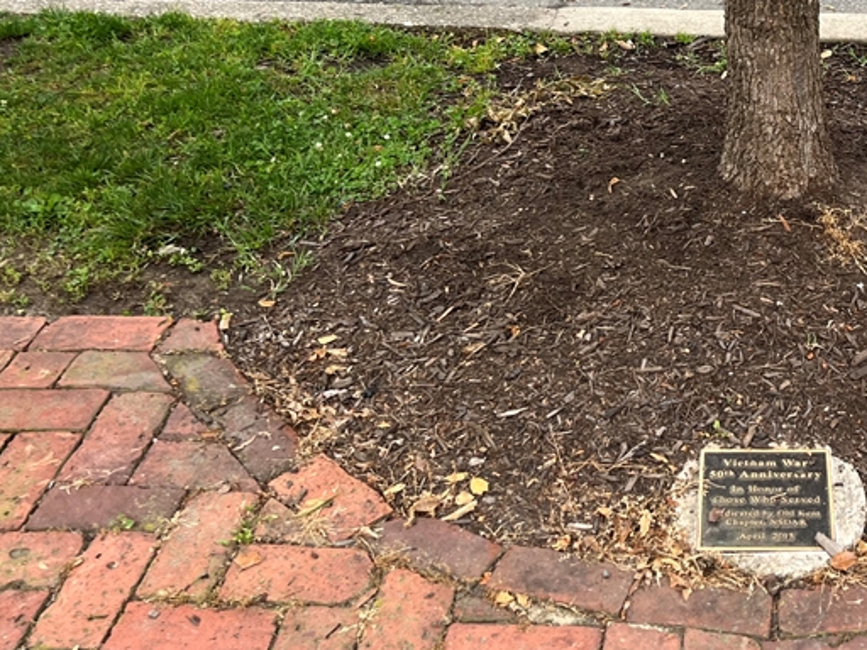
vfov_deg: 27.4
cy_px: 110
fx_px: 1302
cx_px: 764
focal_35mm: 52
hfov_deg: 34.9
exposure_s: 1/122
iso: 32
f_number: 1.6
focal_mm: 5.1
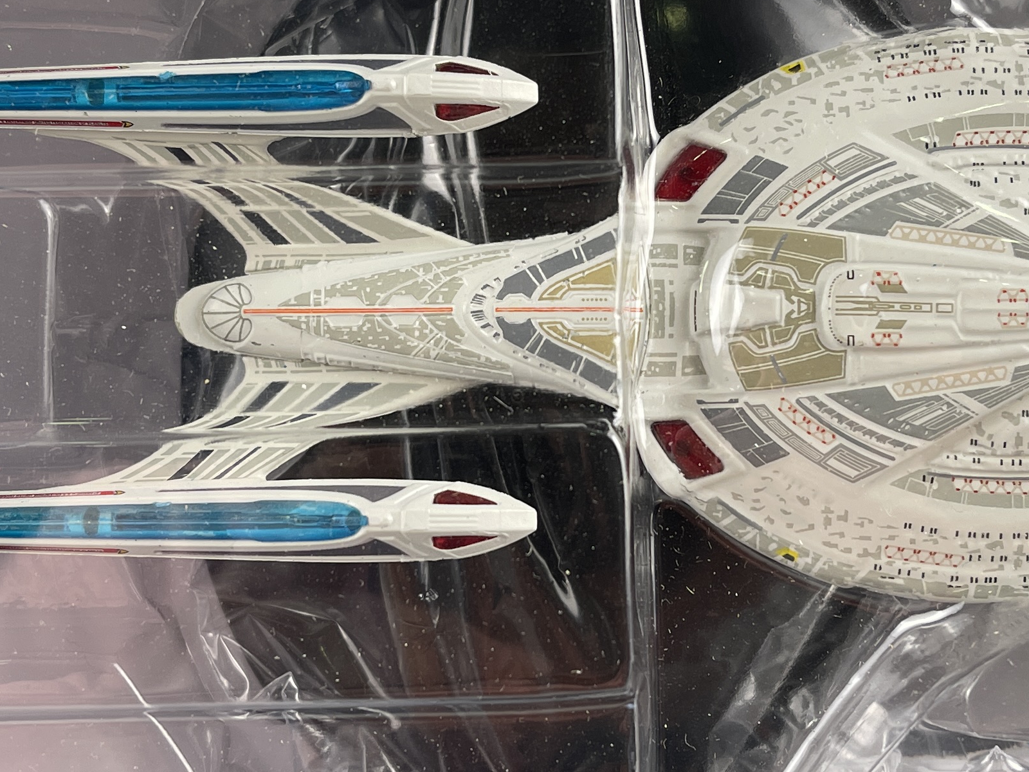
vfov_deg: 23.3
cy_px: 366
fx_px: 1873
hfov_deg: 30.7
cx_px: 585
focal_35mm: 63
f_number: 1.6
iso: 50
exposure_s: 1/100
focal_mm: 5.1
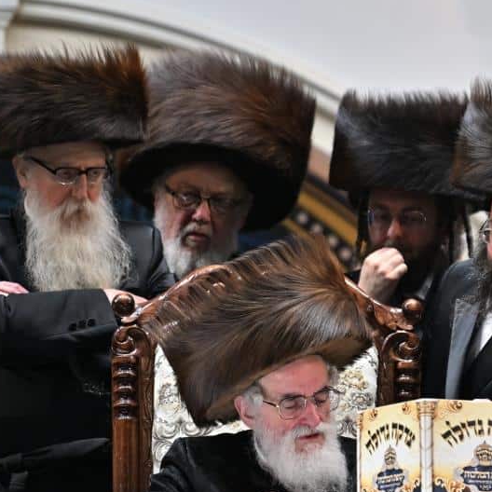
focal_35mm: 470
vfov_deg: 3.7
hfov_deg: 3.7
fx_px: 7558
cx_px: 449
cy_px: 240
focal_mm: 190
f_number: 2.8
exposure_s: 1/320
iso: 250
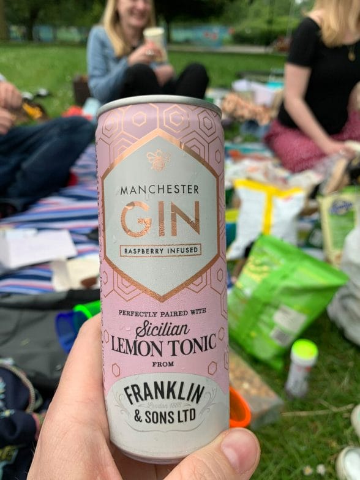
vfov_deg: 67.3
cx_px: 180
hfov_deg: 53.1
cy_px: 240
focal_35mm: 26
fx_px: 361
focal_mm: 4.25
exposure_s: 1/291
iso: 25
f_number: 1.8
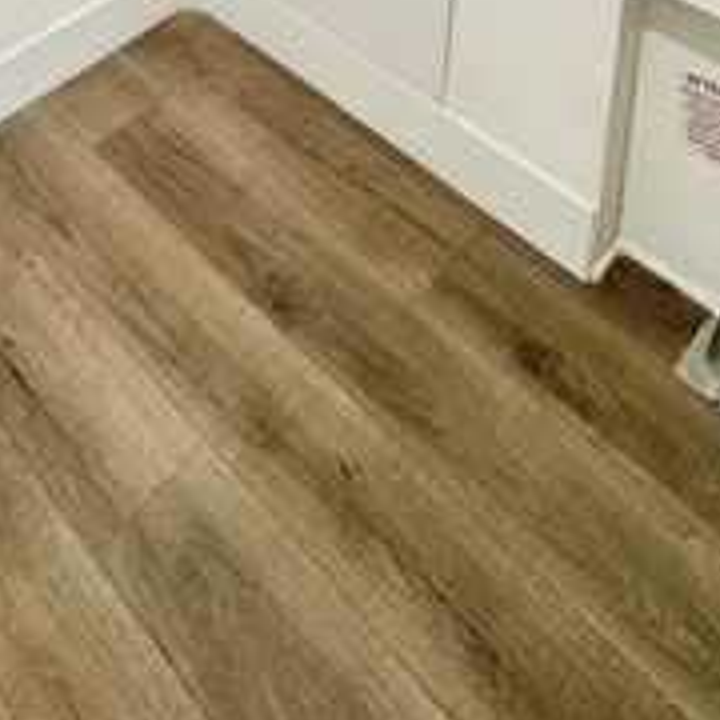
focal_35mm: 44
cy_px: -544
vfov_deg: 23.0
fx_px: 1035
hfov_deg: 36.6
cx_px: 112
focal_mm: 2.22
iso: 200
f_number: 2.2
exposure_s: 1/120
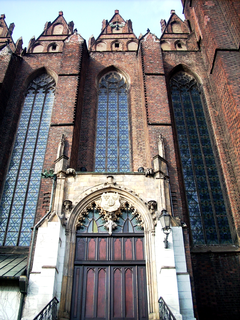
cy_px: 160
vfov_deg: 50.1
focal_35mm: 37
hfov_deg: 38.7
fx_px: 342
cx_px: 120
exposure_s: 1/229
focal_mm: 6.2
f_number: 2.8
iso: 64
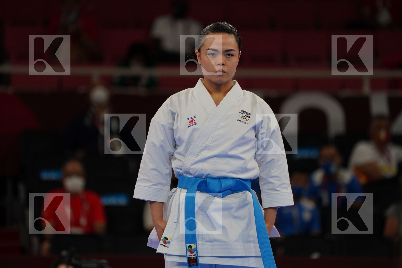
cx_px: 201
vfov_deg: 3.8
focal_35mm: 364
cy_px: 134
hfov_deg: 5.7
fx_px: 4064
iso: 640
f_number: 5.6
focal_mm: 364
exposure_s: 1/500
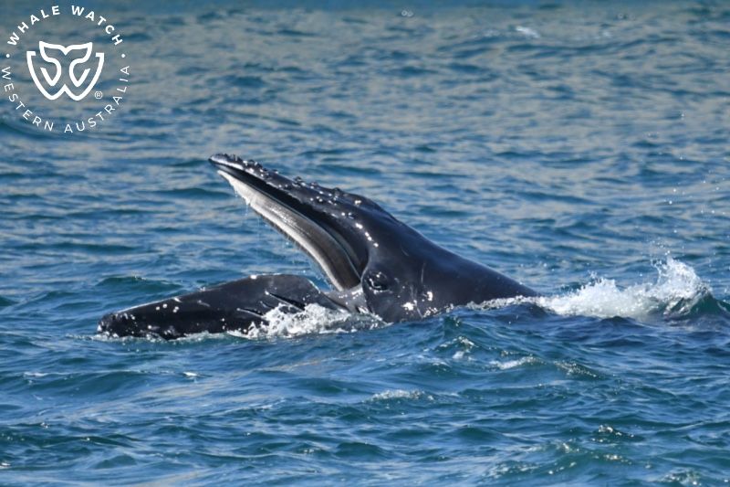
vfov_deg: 2.3
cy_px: 244
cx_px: 365
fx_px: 12163
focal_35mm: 600
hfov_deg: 3.4
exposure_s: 1/8000
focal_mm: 600
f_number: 6.3
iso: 1800
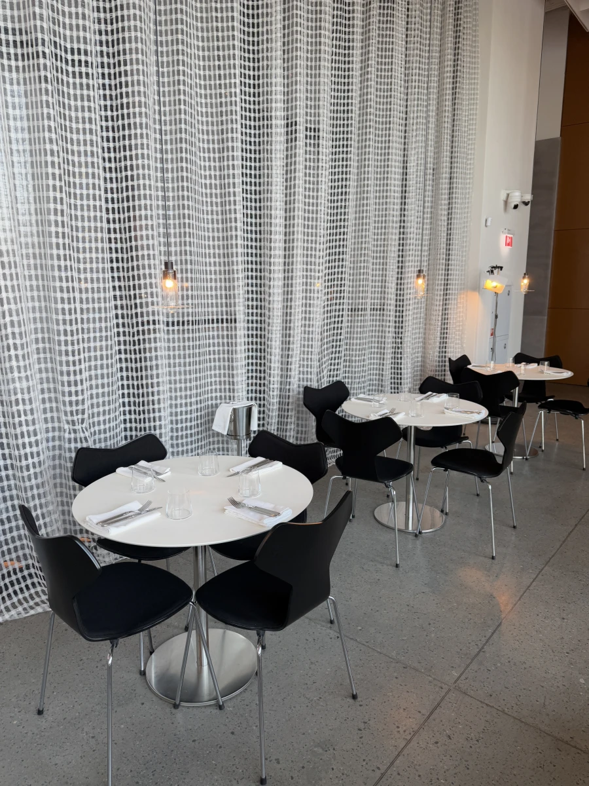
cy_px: 393
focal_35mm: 24
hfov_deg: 56.8
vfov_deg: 71.6
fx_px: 544
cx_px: 294
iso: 100
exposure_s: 1/100
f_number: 1.78
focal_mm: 6.76
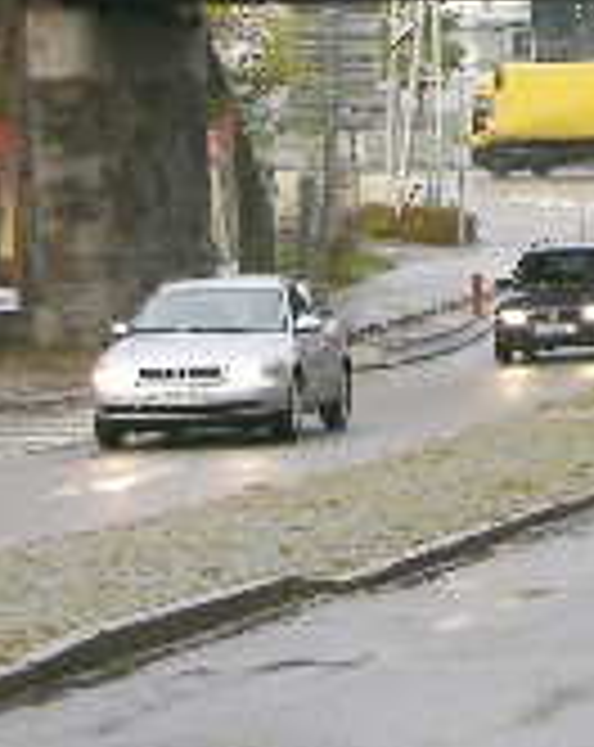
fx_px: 5646
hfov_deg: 5.9
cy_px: -99
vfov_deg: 7.5
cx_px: 952
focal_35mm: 256
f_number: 3.8
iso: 50
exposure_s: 1/35.9
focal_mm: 18.8
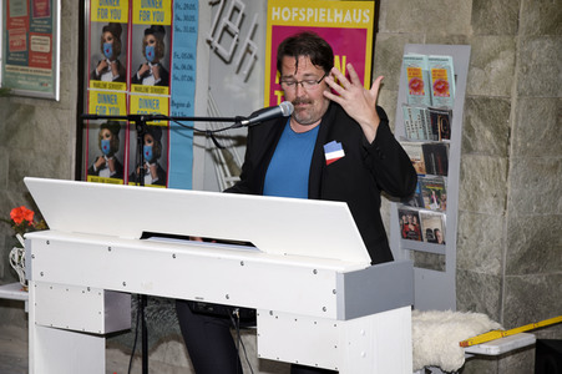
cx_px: 281
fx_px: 1872
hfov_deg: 17.1
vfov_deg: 11.4
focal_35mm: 120
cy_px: 187
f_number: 8
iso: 500
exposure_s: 1/160
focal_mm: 120
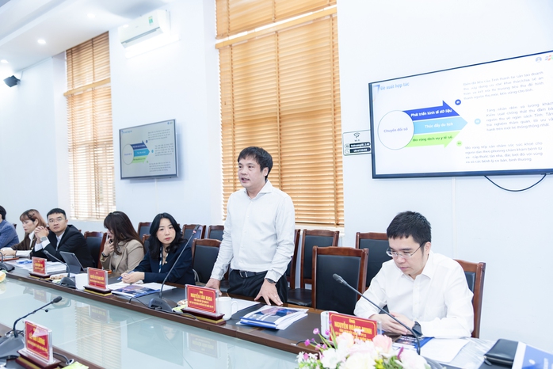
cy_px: 184
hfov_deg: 61.9
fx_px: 461
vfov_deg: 43.6
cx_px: 276
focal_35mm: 30
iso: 1600
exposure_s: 1/250
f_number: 4
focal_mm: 30
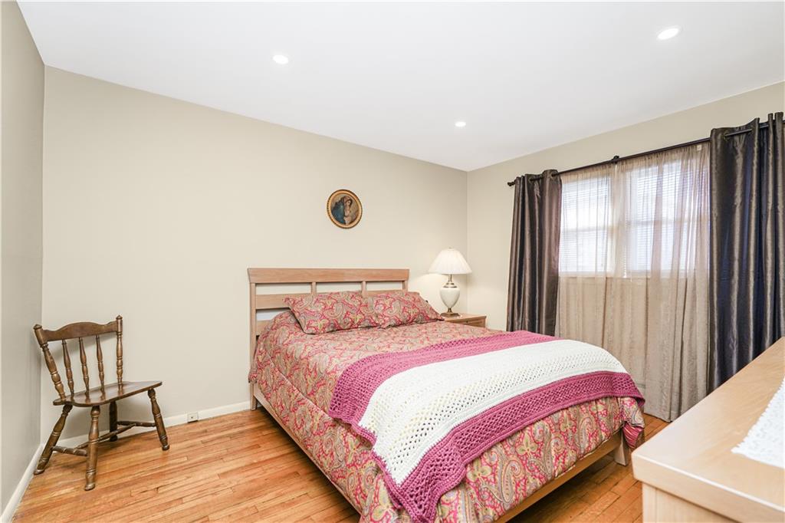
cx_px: 392
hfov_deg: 96.8
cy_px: 262
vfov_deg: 73.7
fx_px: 349
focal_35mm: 16
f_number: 4
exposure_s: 1/30
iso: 50
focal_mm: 16
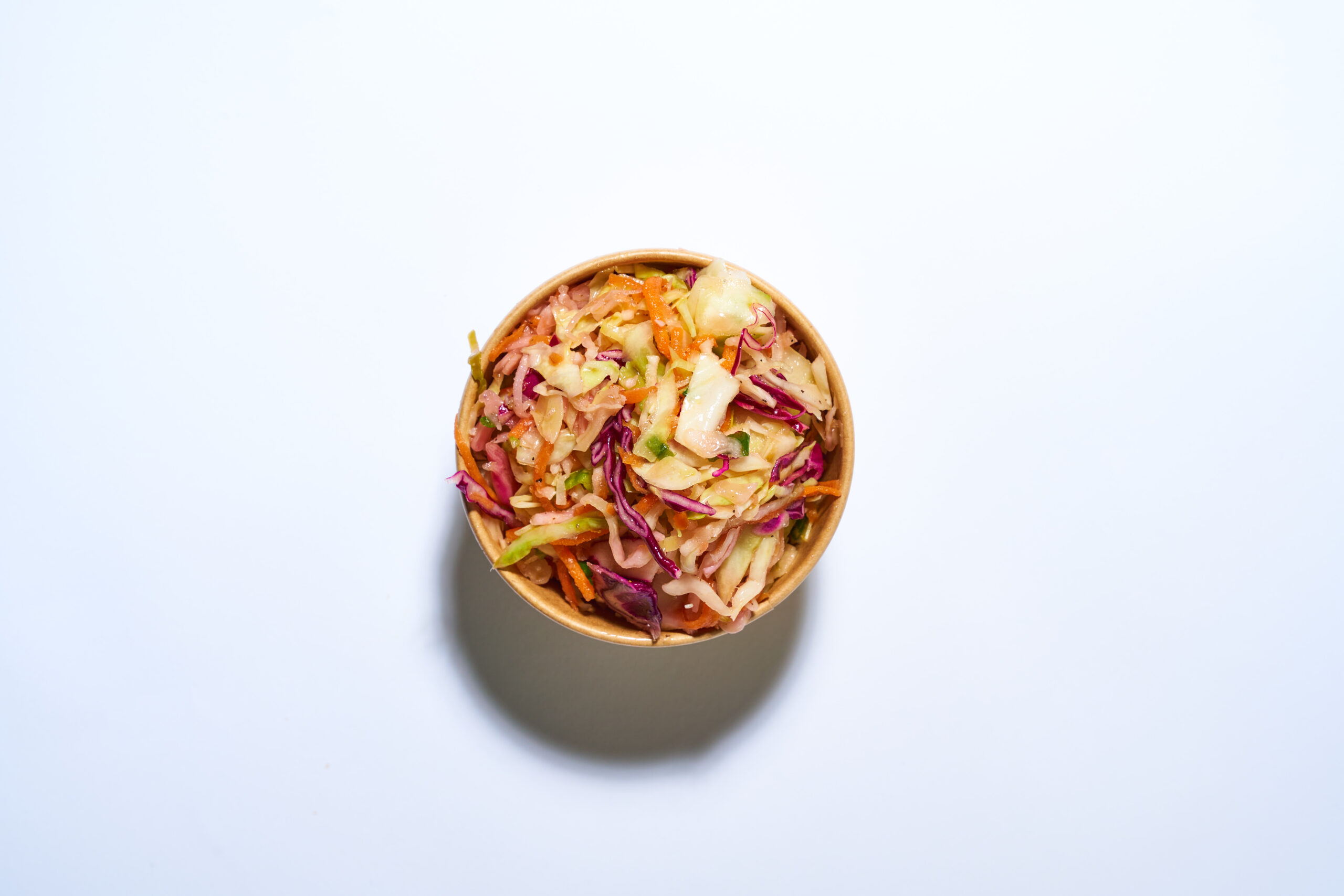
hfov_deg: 35.2
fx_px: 2117
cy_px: 448
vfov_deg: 23.9
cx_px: 672
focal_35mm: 57
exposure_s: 1/125
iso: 125
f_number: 10
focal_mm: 56.7
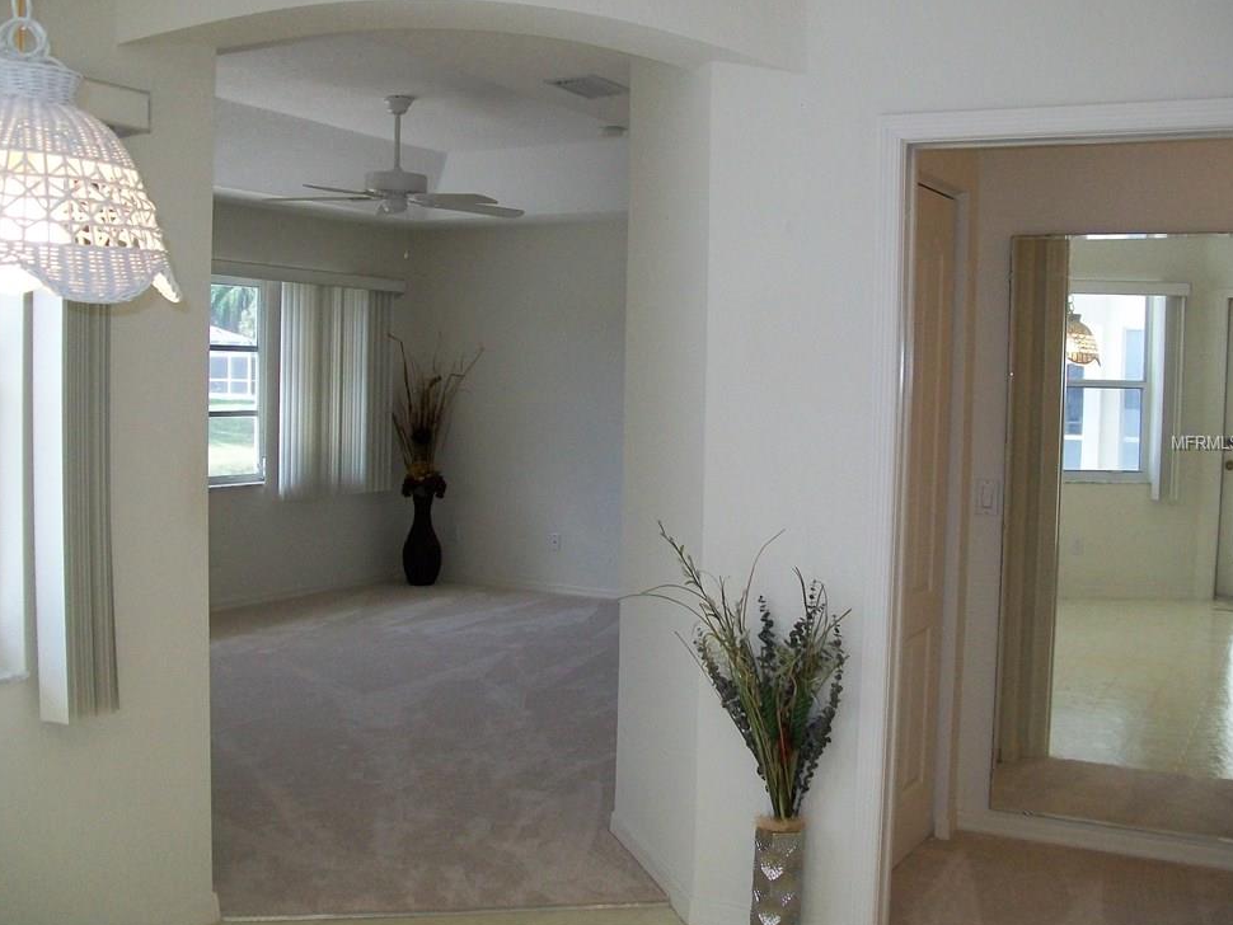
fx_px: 1354
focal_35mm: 38
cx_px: 597
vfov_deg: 37.7
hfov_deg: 49.0
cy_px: 443
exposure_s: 1/125
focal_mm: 6
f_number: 2.7
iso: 160
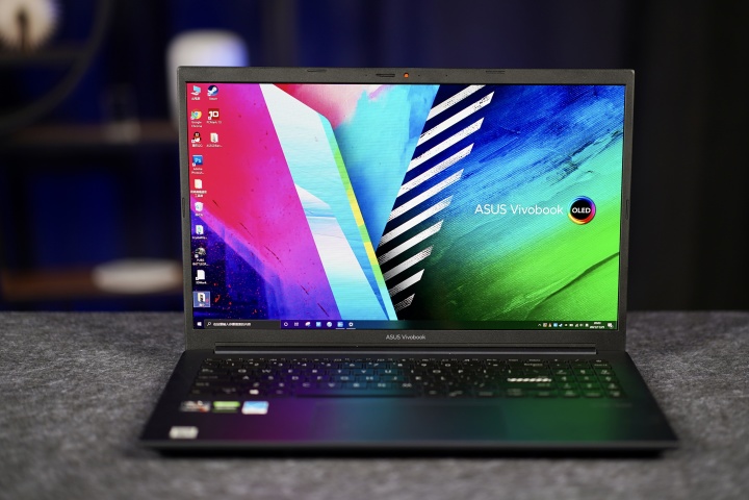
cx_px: 374
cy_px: 250
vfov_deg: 24.6
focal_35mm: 55
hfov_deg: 36.2
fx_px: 1144
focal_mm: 55
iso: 100
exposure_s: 1/80
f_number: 1.8
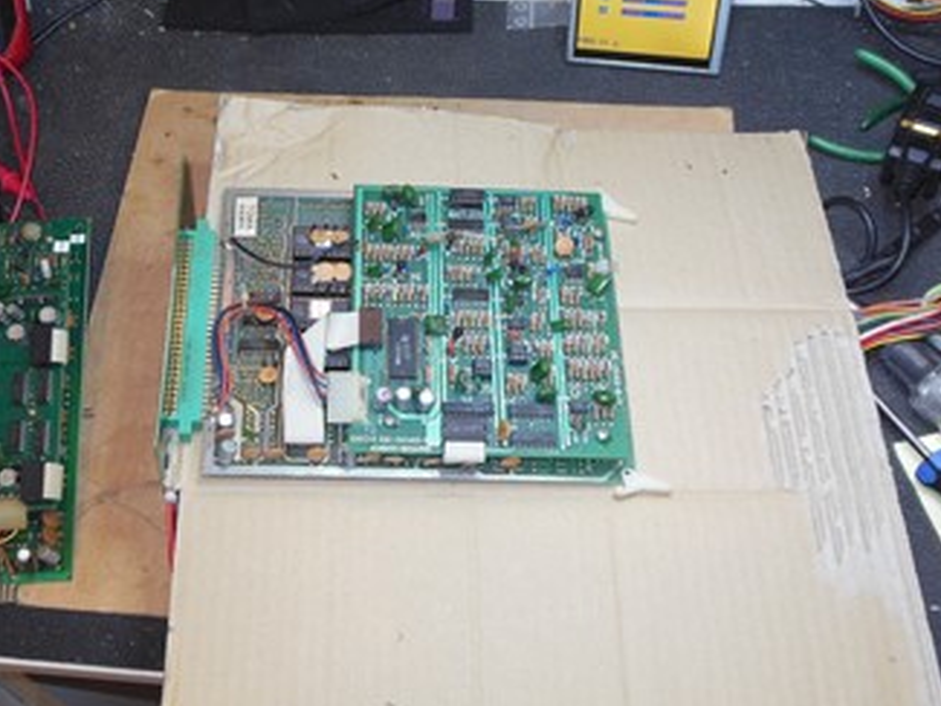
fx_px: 1088
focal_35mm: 40
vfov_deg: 35.9
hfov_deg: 46.6
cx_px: 391
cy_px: 295
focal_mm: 5.2
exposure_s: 1/30
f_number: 3.3
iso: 200
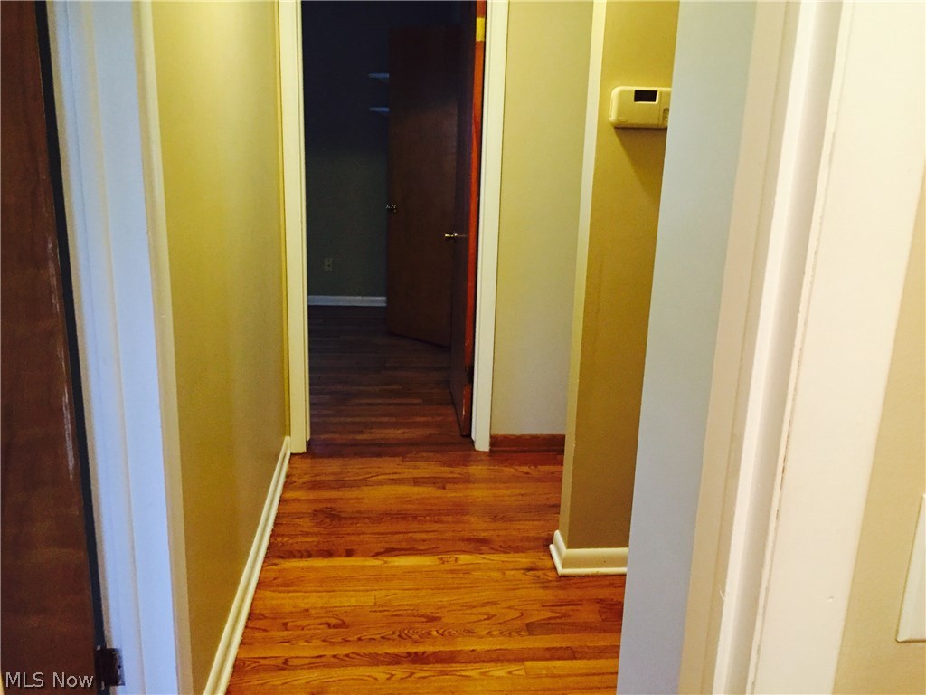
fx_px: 776
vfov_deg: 48.2
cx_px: 463
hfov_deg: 61.7
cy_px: 348
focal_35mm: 29
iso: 250
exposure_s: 1/30
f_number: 2.2
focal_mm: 4.15
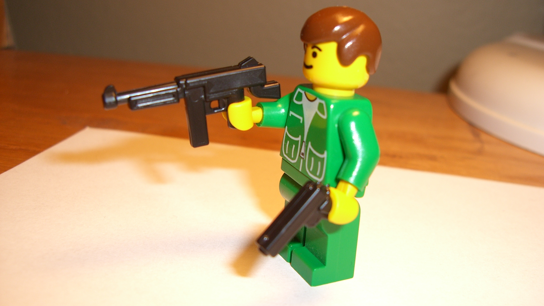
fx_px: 606
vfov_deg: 28.3
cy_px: 138
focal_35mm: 42
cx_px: 275
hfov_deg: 48.4
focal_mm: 6.2
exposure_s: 1/60
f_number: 2.7
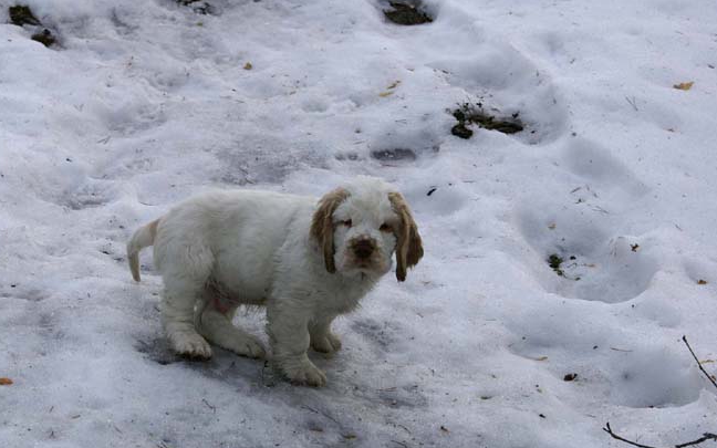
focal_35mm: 132
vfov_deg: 9.9
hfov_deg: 15.8
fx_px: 2579
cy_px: 257
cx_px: 291
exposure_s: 1/160
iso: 100
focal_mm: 70
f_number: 6.3
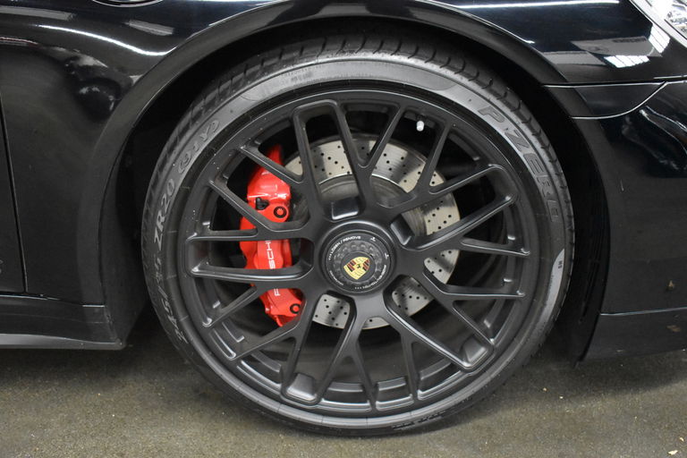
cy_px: 229
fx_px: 801
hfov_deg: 46.4
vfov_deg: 31.9
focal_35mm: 42
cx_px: 344
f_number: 4.2
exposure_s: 1/125
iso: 7200
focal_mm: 28
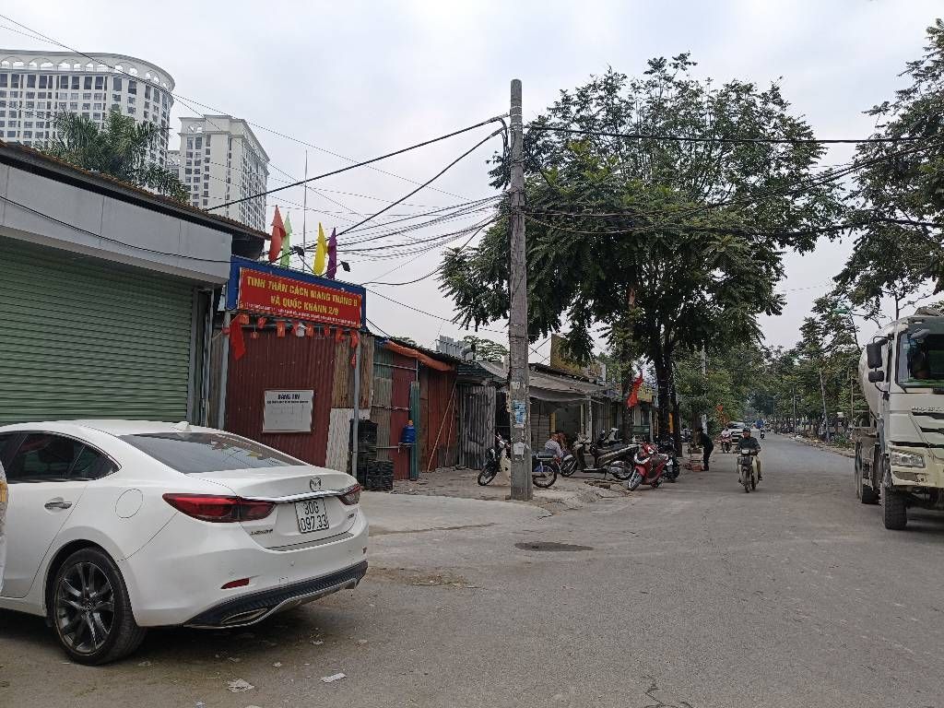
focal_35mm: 26
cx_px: 472
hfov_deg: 67.3
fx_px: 709
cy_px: 354
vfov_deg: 53.1
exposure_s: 1/204
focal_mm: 4.84
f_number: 1.8
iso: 80
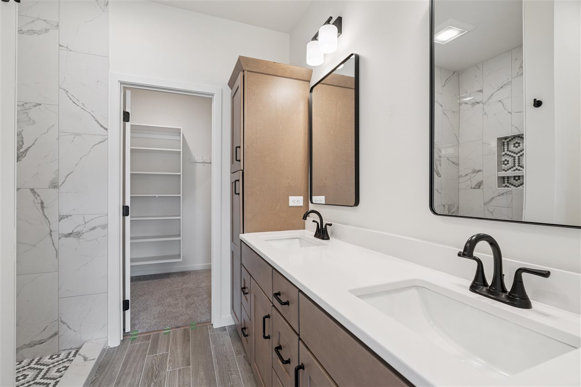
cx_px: 290
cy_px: 194
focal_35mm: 16
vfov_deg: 73.7
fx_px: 258
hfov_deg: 96.7
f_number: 8
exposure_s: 1/25
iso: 400
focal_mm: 16
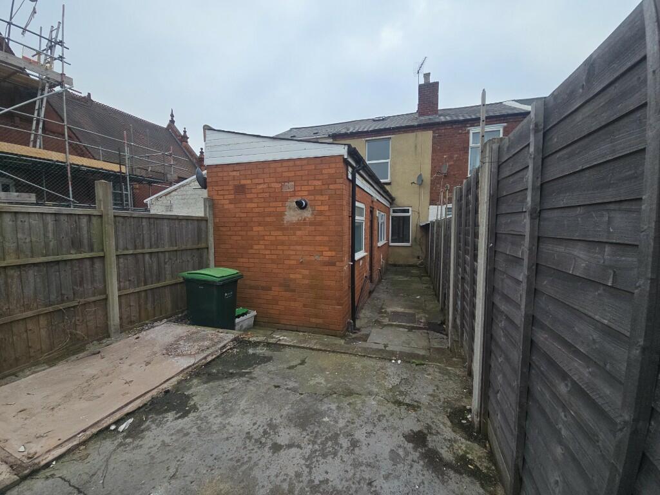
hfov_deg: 106.2
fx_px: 248
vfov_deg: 89.9
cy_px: 248
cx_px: 330
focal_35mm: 13
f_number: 2.2
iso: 50
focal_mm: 2.2
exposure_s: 1/247
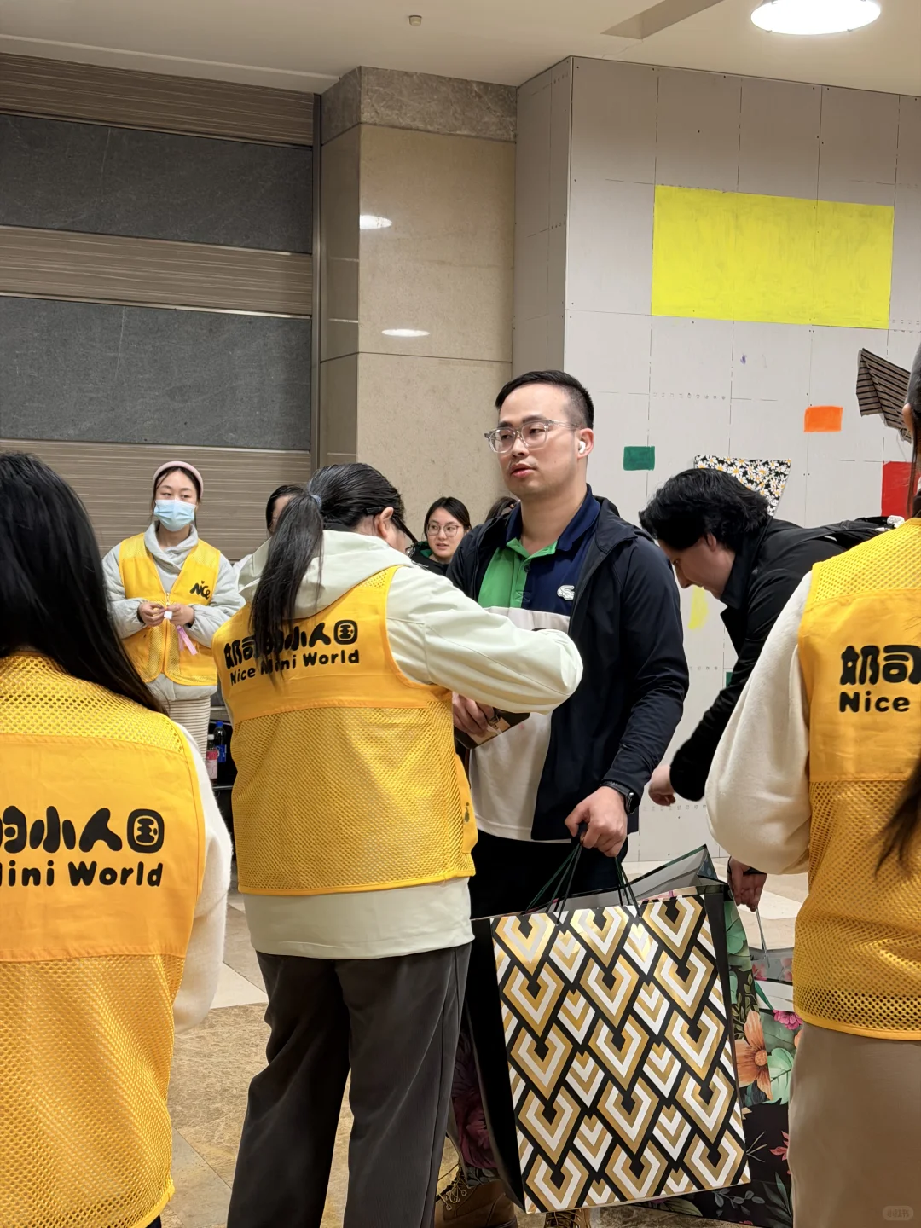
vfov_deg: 39.7
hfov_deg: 30.3
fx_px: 1703
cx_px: 460
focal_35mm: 48
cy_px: 614
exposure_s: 1/50
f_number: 1.78
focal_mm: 6.76
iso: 80
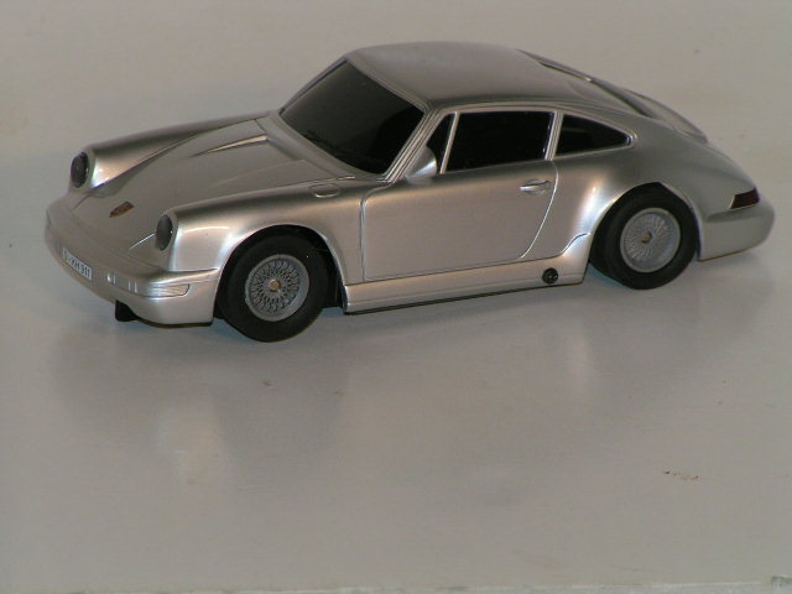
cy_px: 297
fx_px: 6200
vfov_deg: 5.5
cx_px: 396
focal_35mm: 271
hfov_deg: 7.3
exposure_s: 1/320
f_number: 5.6
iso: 100
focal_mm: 41.4
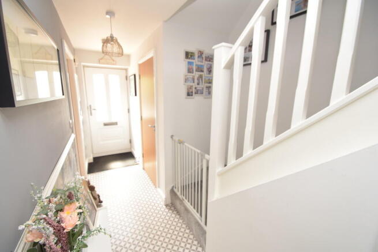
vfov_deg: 77.4
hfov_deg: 100.4
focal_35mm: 15
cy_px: 126
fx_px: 158
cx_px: 189
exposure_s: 1/60
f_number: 5
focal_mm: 10
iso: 800
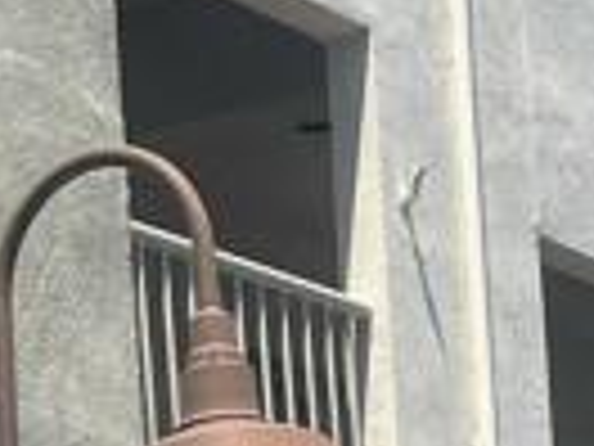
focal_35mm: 202
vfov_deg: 7.1
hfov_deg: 9.8
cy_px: 842
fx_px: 3466
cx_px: 414
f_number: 1.6
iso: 50
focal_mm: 5.1
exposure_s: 1/3135
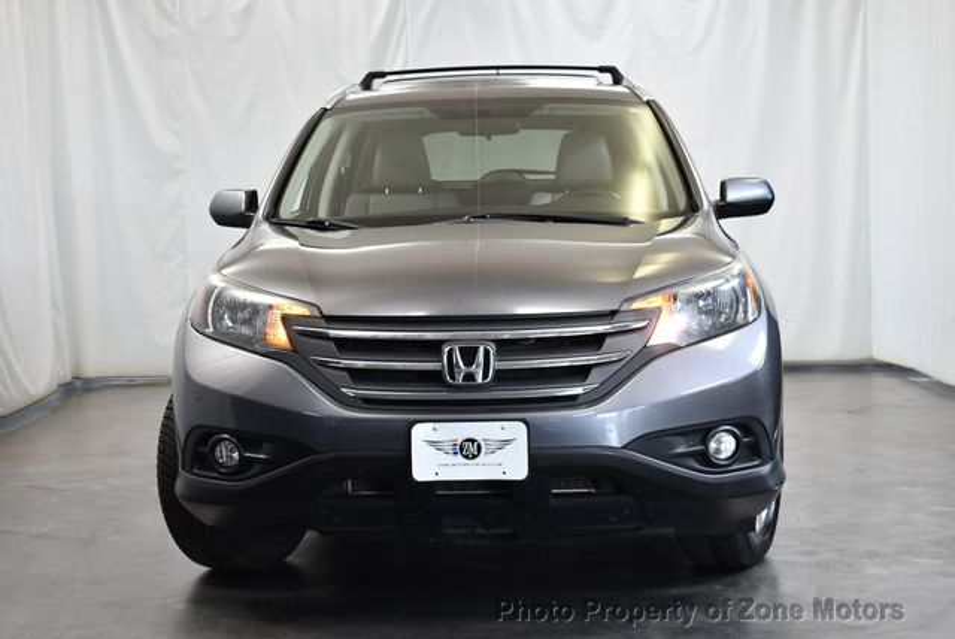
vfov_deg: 22.0
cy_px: 320
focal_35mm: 62
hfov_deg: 32.4
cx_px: 478
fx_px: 1646
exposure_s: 1/125
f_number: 4.2
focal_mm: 31
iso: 1000
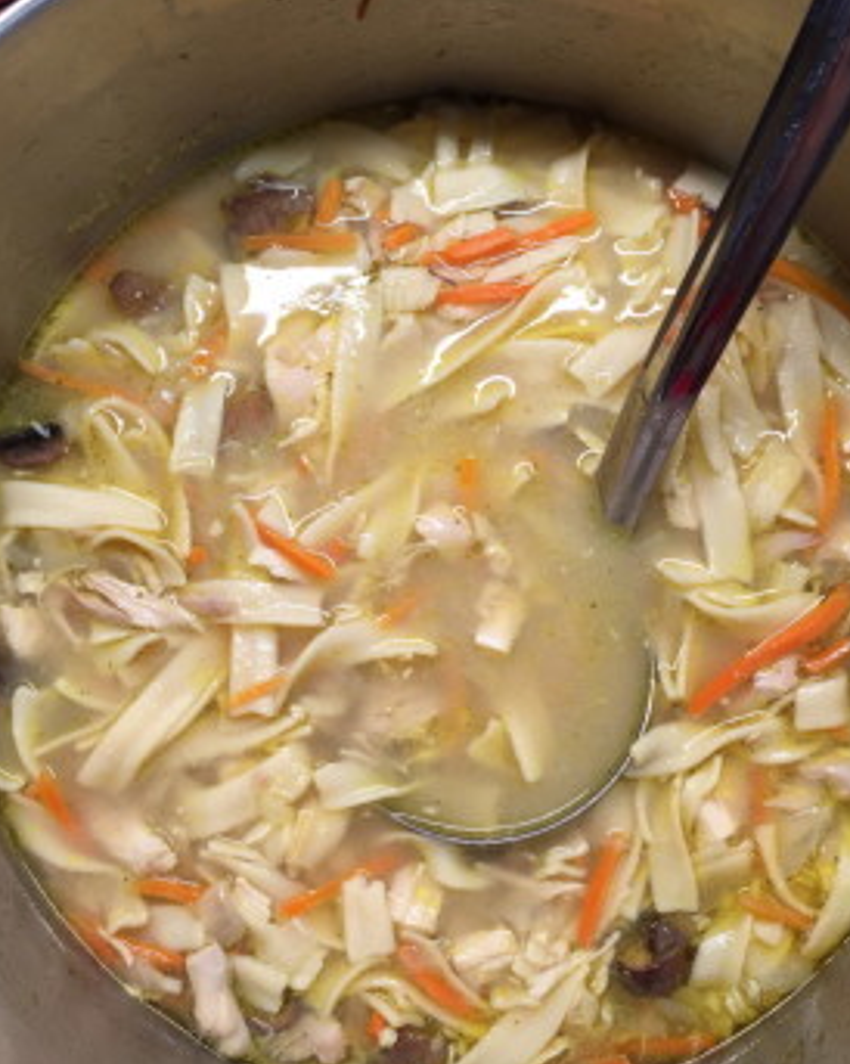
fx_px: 1039
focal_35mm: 33
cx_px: 434
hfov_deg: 44.5
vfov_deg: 54.2
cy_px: 534
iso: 40
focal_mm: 4.15
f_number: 2.2
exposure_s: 1/60
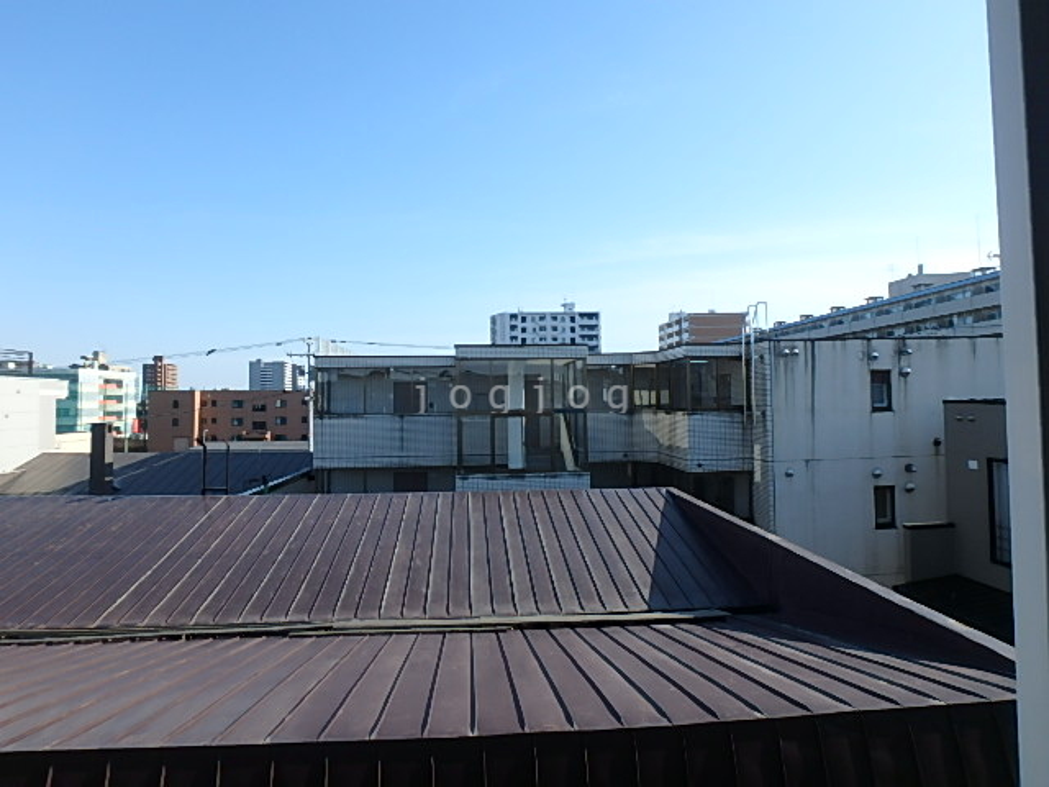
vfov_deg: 63.4
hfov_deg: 79.0
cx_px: 524
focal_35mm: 21
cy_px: 394
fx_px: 636
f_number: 3.5
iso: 125
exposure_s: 1/800
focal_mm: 3.7
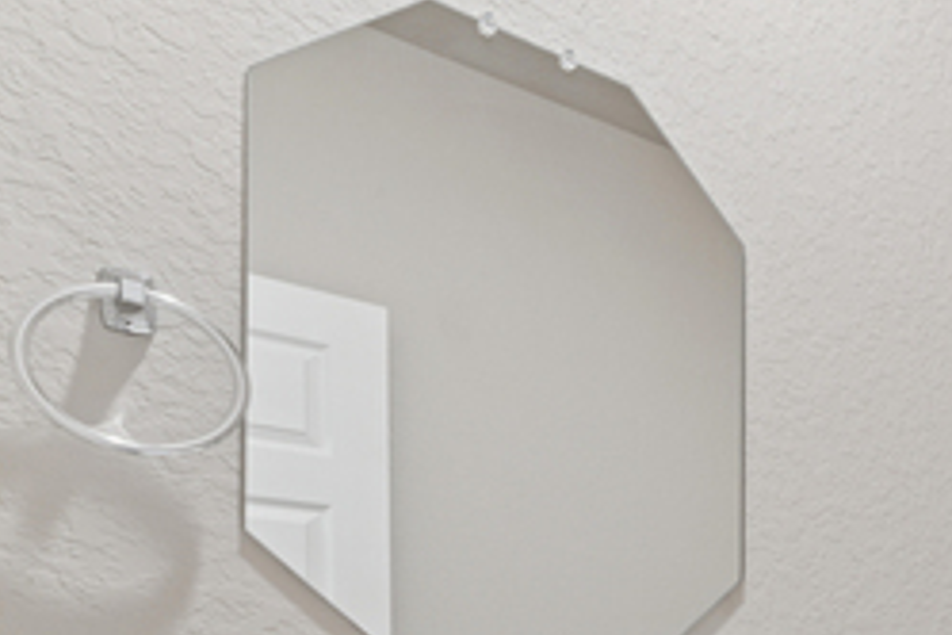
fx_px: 993
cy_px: 740
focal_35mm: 38
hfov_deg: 37.1
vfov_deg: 30.6
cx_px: 1178
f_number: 18
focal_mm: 14.6
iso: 100
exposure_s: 4
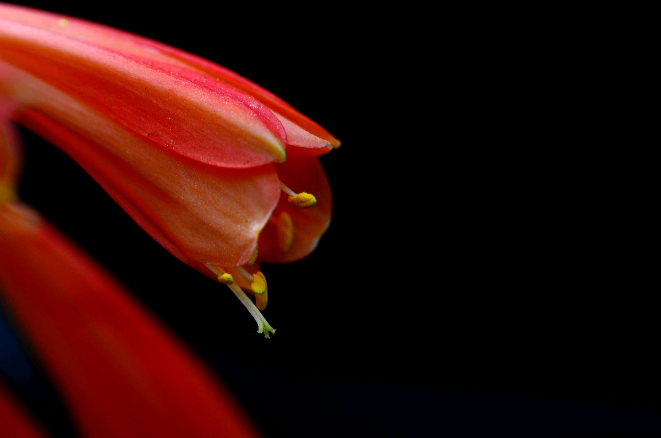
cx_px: 330
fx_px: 2886
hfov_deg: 13.1
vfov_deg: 8.7
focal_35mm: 158
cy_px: 219
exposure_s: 1/90
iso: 140
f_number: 5.6
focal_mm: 105
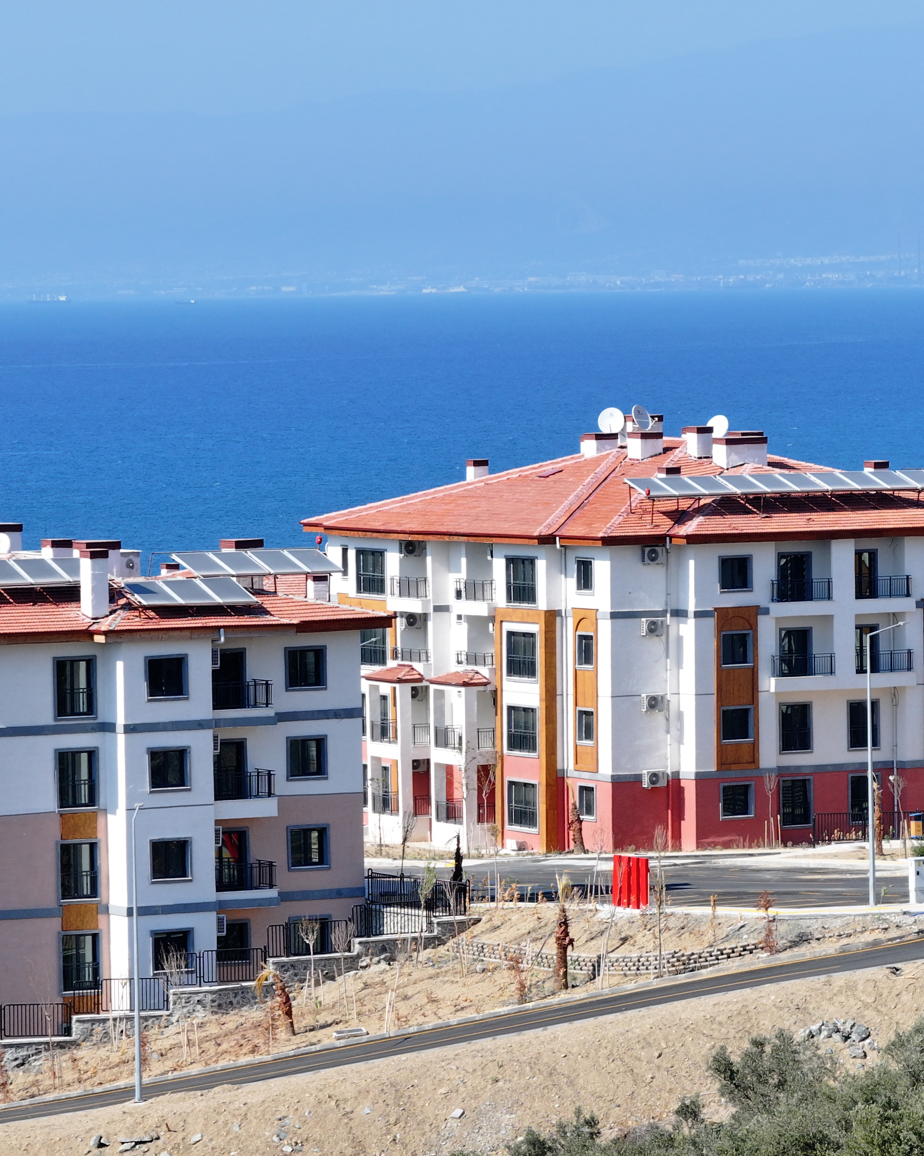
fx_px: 7419
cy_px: 577
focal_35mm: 217
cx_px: 584
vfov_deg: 8.9
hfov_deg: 7.1
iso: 100
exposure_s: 1/400
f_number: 3.4
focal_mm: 30.71
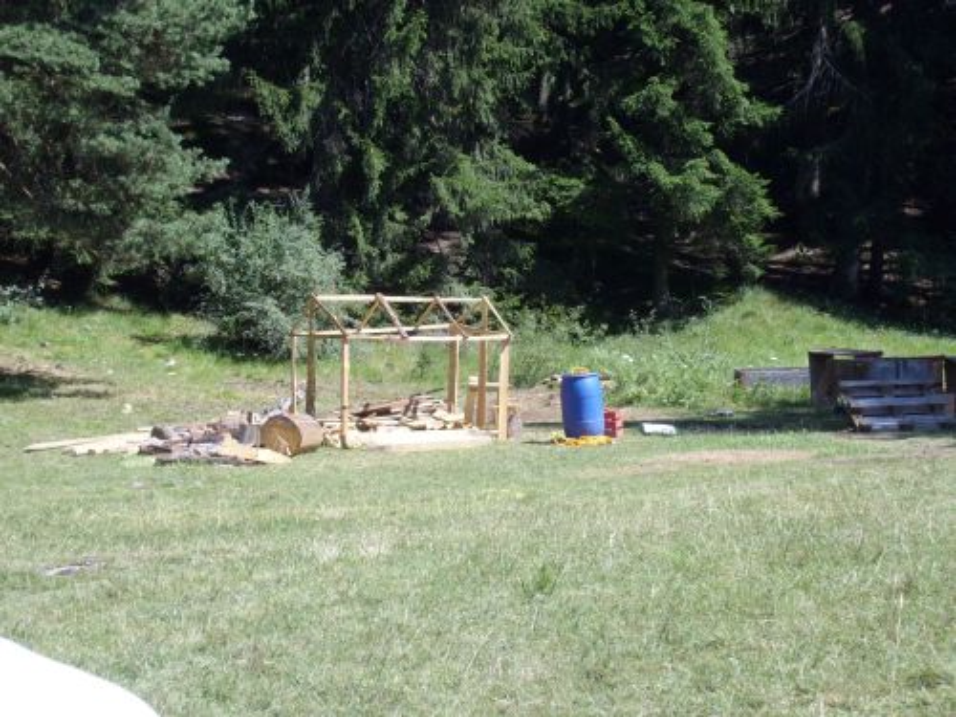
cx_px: 478
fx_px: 1961
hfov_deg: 27.4
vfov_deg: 20.7
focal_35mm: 71
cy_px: 358
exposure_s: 1/125
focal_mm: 13.7
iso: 71
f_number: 6.1
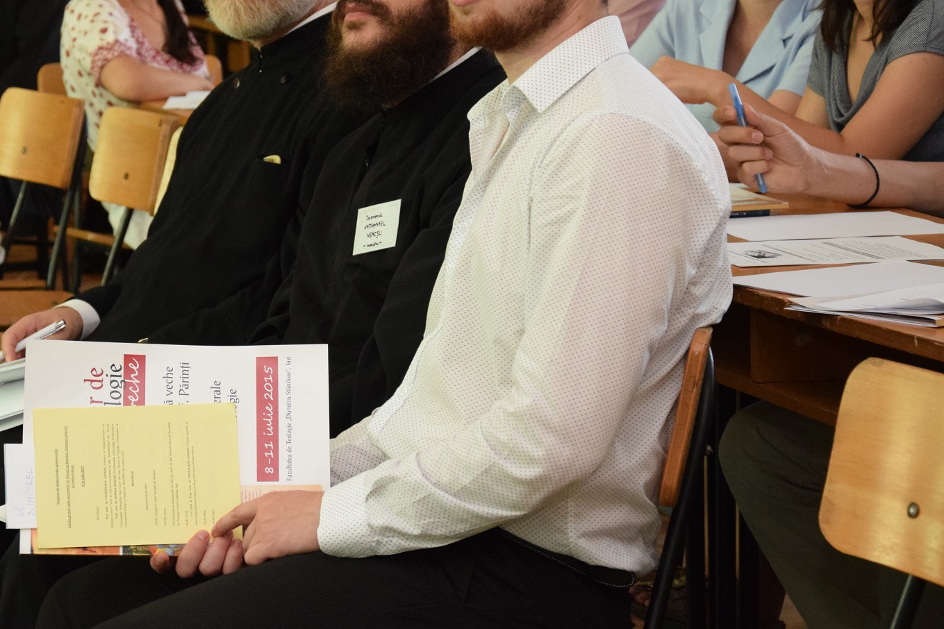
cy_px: 198
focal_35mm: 128
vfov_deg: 10.7
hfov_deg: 16.0
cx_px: 267
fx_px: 3356
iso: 2500
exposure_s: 1/100
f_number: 5.6
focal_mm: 58
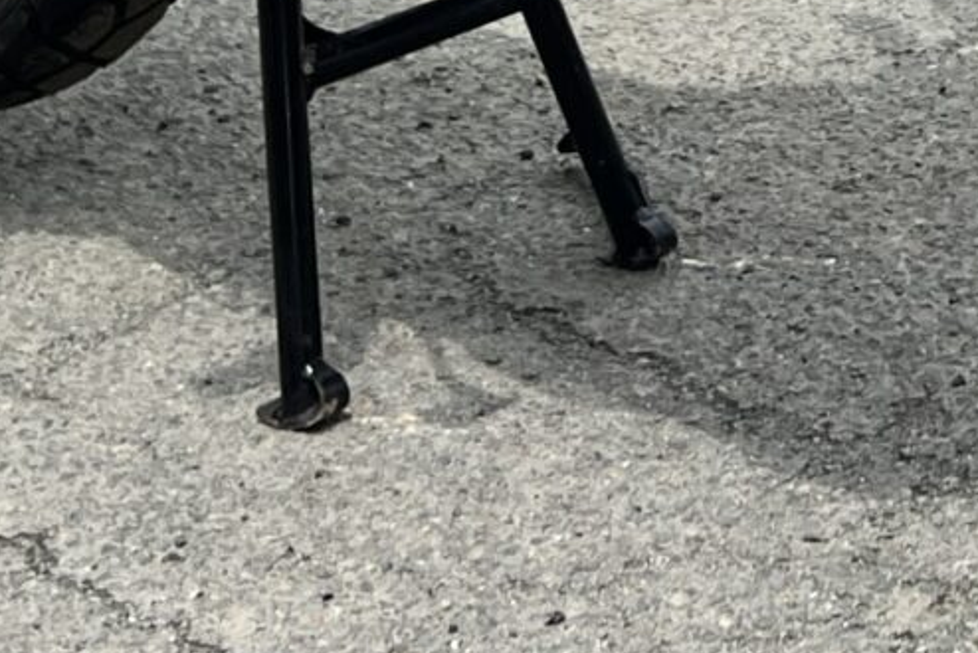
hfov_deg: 14.5
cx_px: 877
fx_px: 3805
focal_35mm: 140
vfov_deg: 9.0
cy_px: -790
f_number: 1.5
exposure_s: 1/4630
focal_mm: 5.7
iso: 50
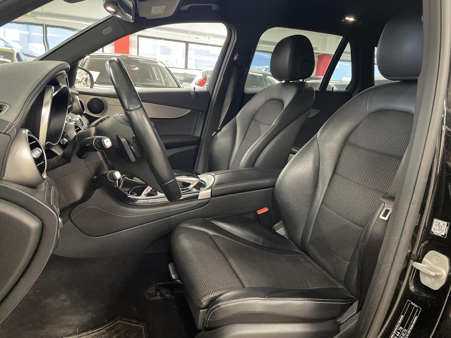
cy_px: 169
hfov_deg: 67.3
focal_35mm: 26
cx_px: 226
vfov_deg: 53.1
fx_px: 339
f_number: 1.6
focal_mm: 4.2
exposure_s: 1/25
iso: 500
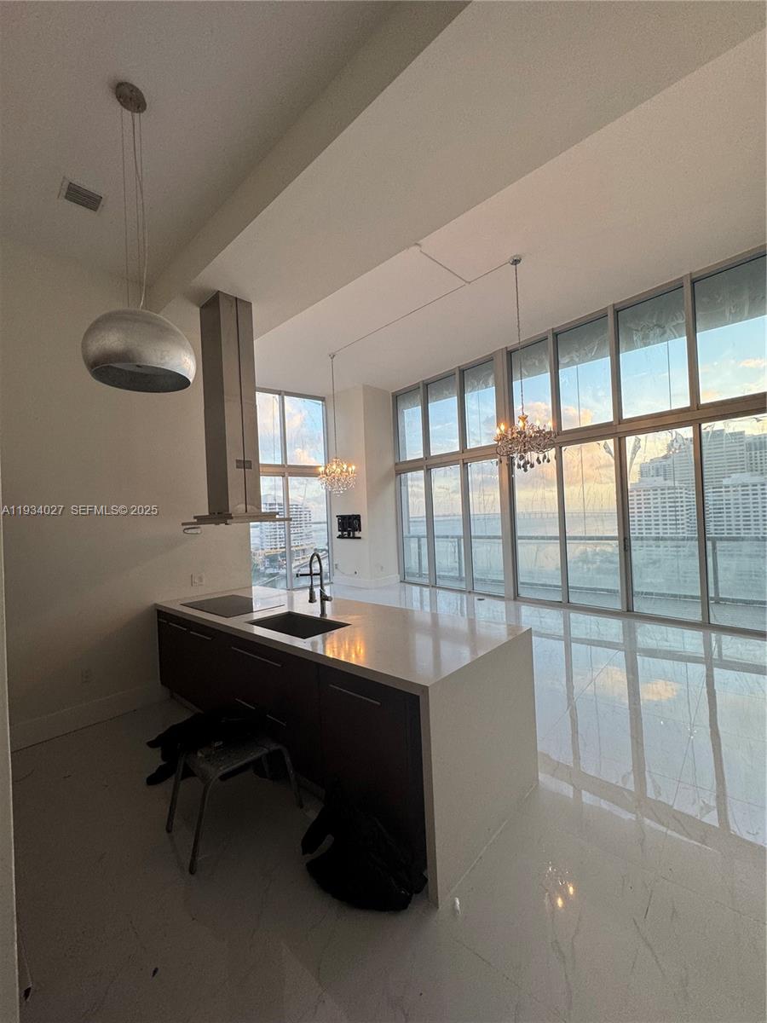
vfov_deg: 102.1
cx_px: 384
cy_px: 512
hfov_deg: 85.7
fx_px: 414
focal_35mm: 14
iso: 160
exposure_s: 1/120
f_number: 2.2
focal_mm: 2.22
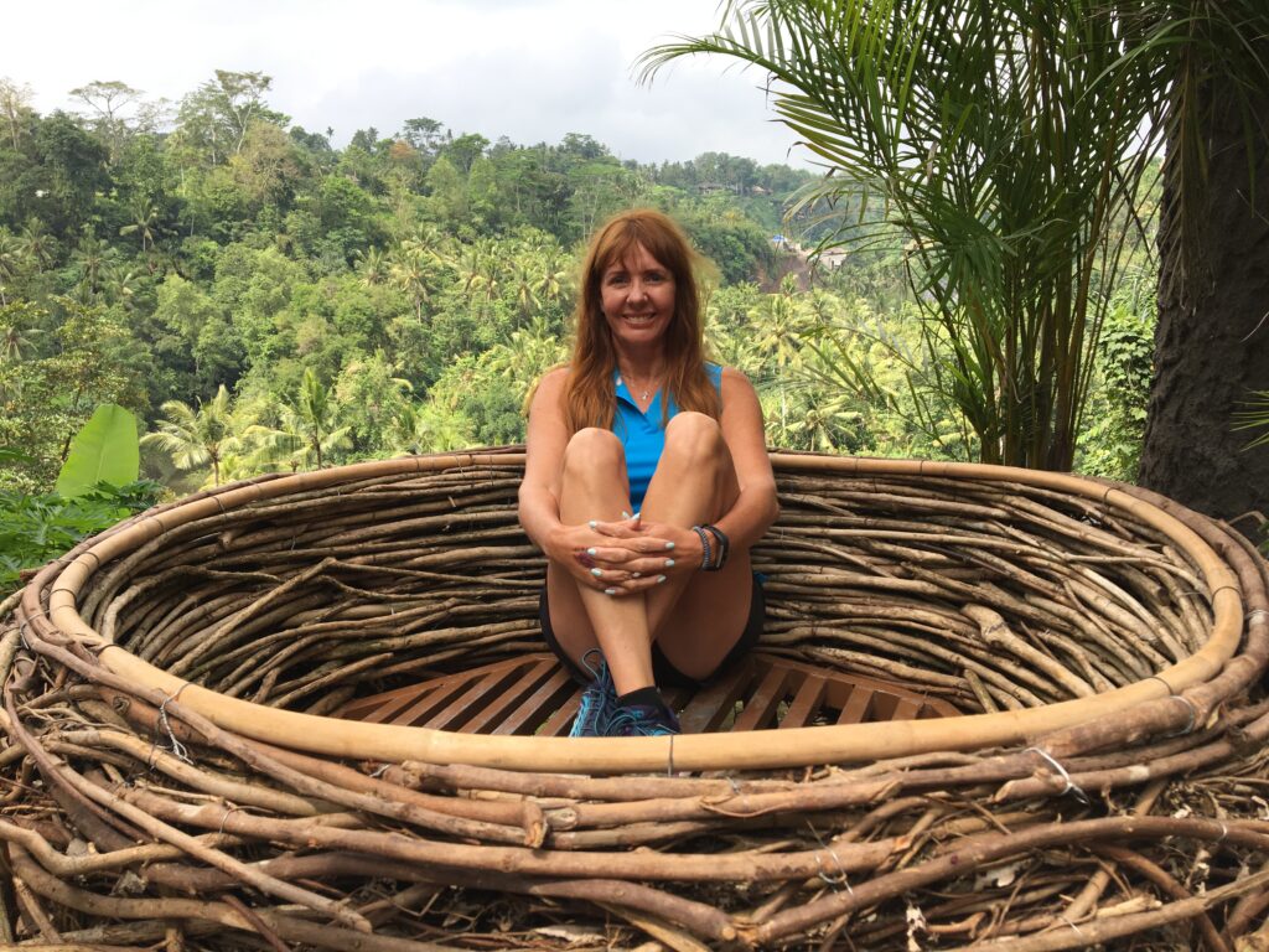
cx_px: 634
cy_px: 476
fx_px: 1063
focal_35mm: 29
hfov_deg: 61.7
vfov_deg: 48.2
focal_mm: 4.15
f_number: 2.2
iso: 25
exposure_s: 1/561
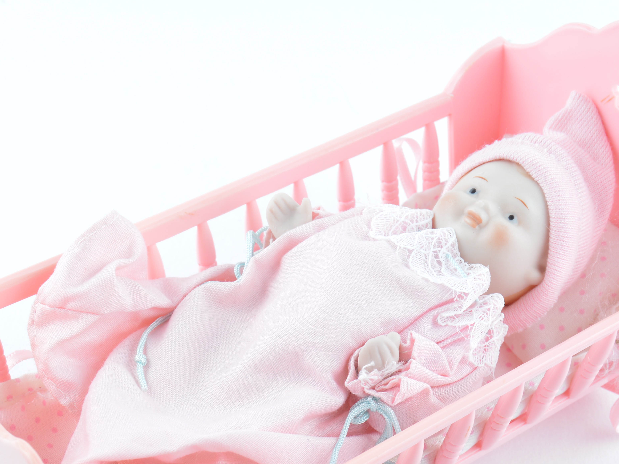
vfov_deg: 20.0
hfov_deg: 26.7
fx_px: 1305
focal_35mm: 73
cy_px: 346
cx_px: 325
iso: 100
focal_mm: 26
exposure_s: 1/25
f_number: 9
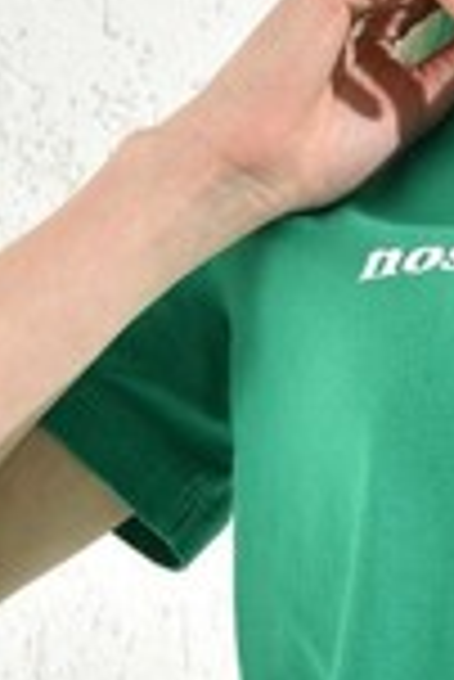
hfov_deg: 7.7
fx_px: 3284
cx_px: 760
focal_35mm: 174
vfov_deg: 11.8
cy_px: 410
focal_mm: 35
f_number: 7.1
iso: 100
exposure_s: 1/160
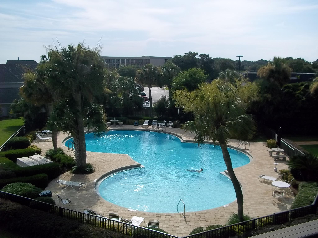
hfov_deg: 51.4
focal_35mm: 36
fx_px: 331
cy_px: 119
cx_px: 159
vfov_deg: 39.7
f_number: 8
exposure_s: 1/320
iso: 80
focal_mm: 6.5
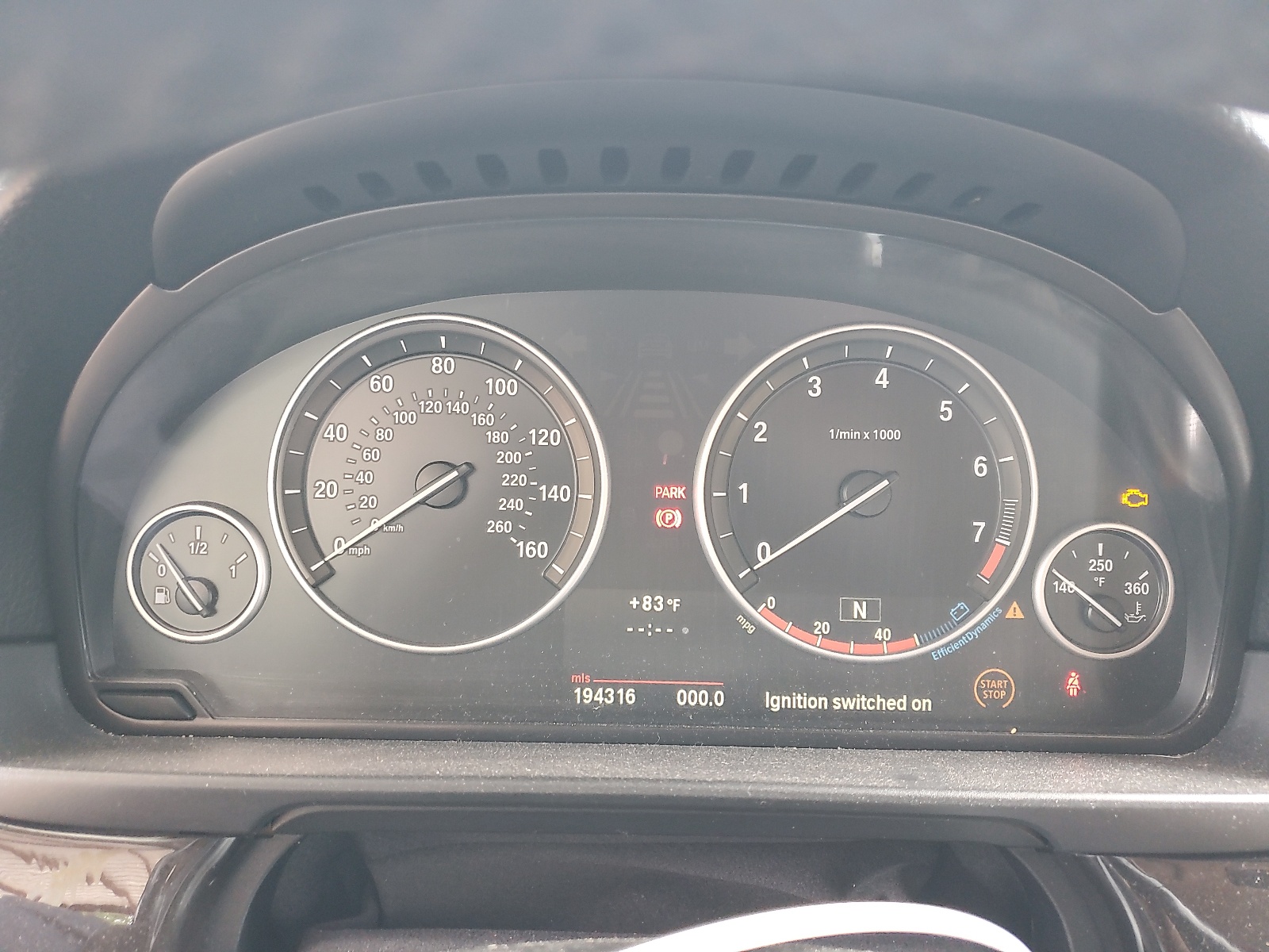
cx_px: 634
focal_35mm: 26
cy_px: 476
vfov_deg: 53.1
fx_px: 953
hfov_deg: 67.3
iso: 150
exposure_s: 1/60.2
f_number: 1.5
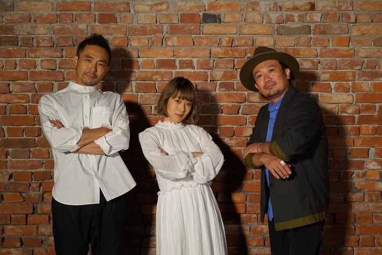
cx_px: 191
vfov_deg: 28.1
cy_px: 128
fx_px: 509
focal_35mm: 48
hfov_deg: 41.1
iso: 8000
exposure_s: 1/160
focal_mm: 48
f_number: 4
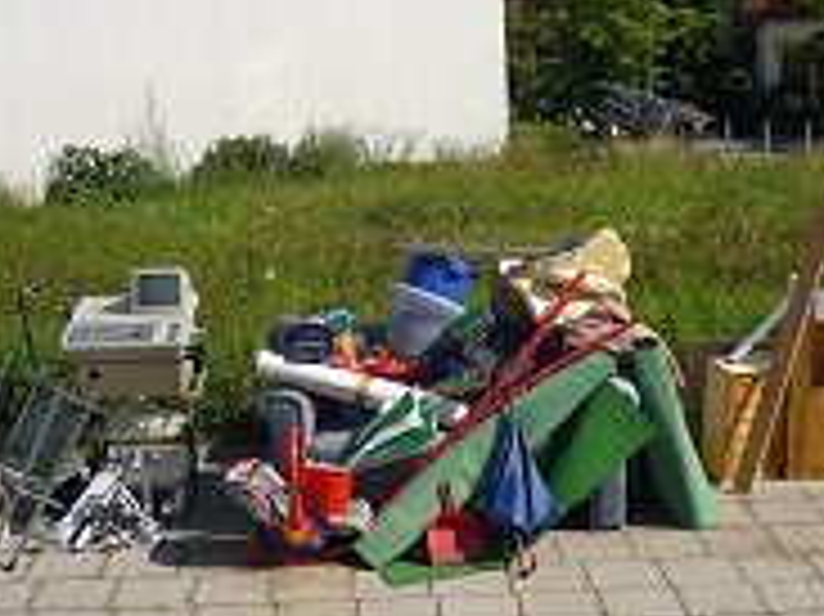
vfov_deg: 23.2
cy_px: 364
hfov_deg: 30.6
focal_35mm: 63
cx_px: 531
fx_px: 1499
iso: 100
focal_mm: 5.5
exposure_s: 1/250
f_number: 8
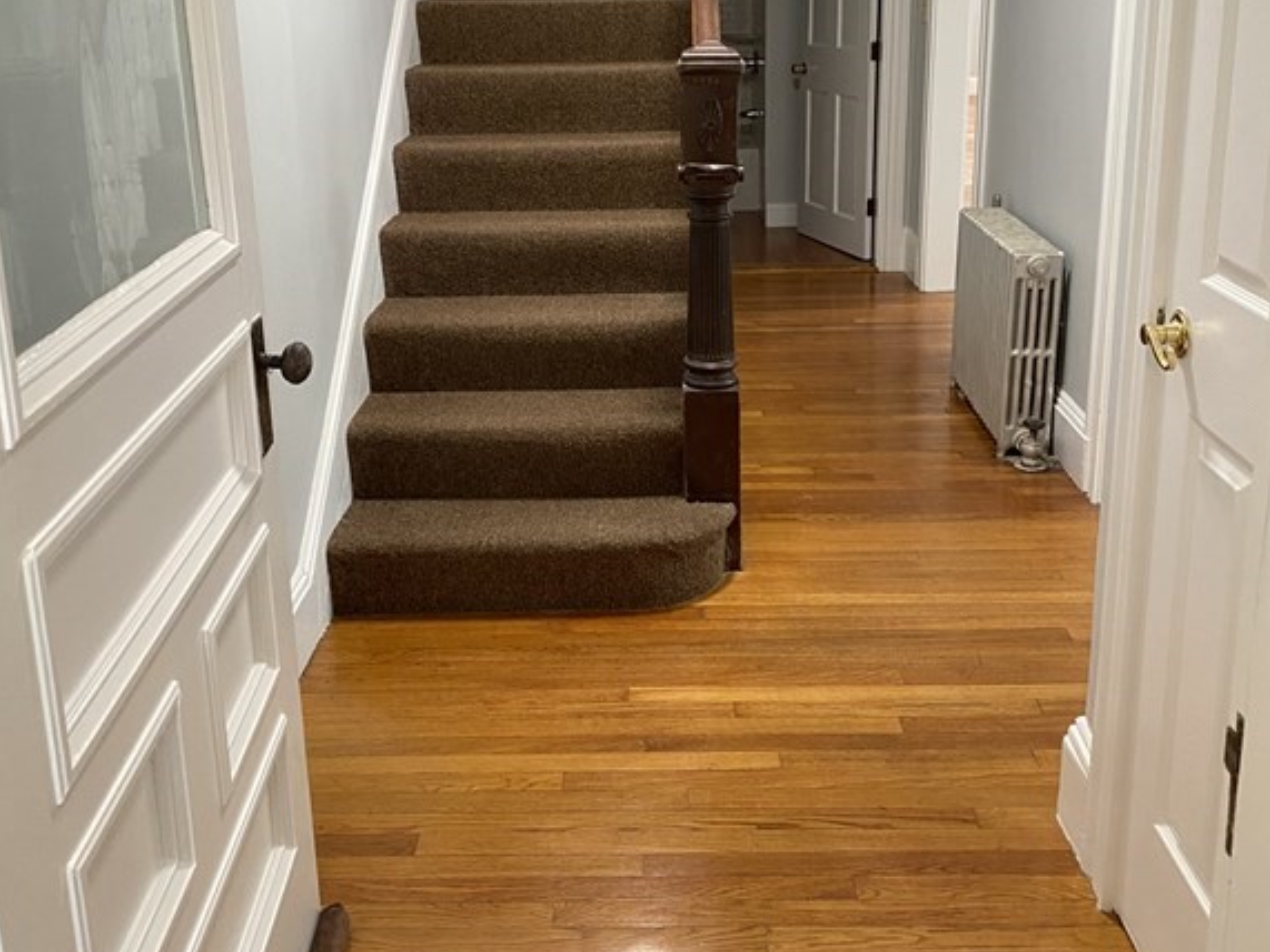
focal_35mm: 35
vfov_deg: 40.1
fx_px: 1284
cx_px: 636
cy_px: 309
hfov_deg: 52.6
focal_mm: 4.25
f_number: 1.8
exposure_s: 1/60
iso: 250
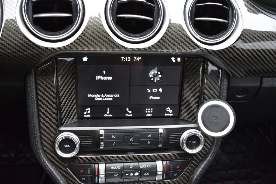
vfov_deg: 34.2
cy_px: 92
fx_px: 299
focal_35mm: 39
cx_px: 138
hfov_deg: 49.6
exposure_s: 1/15
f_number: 5.6
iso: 1600
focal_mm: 26
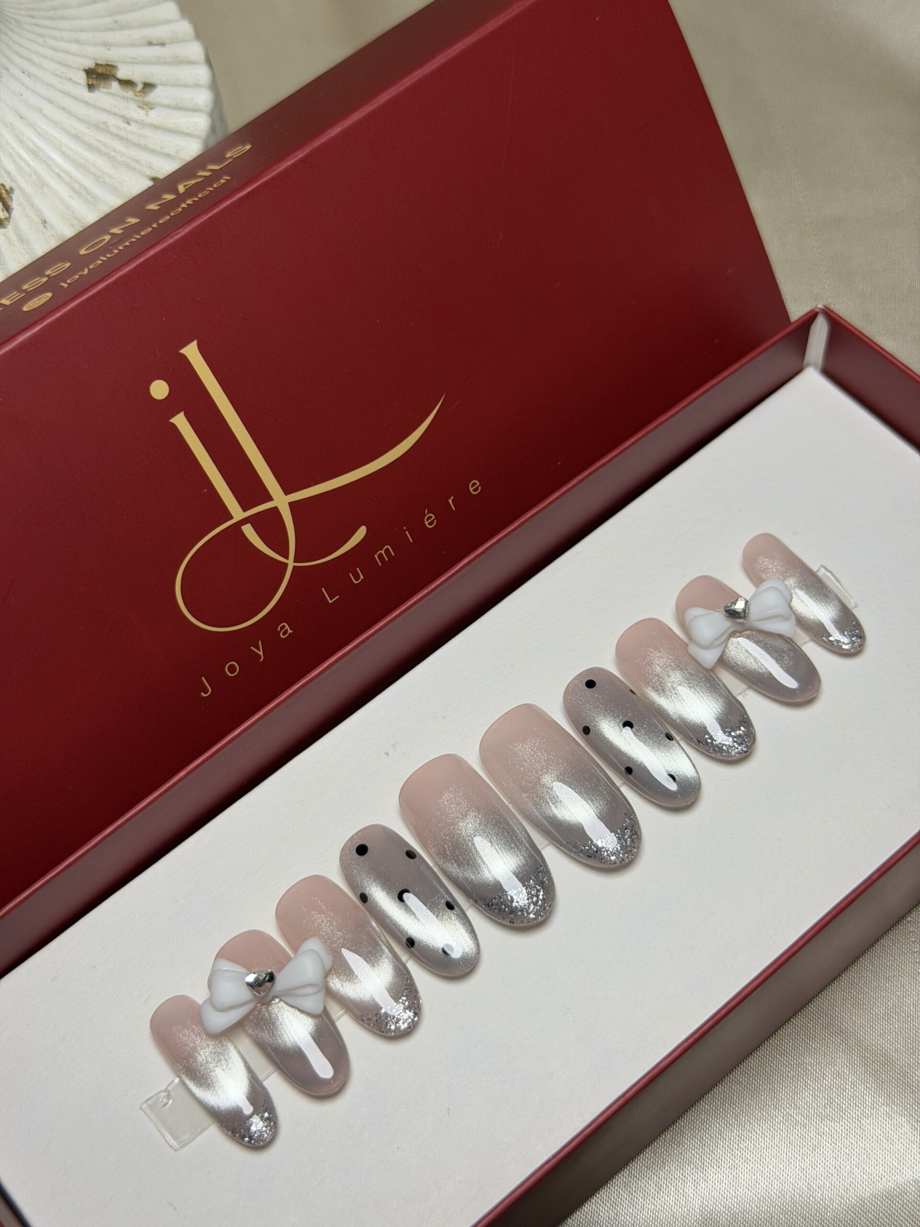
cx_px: 460
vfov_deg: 39.7
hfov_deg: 30.3
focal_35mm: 48
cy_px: 614
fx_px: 1701
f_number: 1.78
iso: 100
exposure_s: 1/100
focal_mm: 6.76
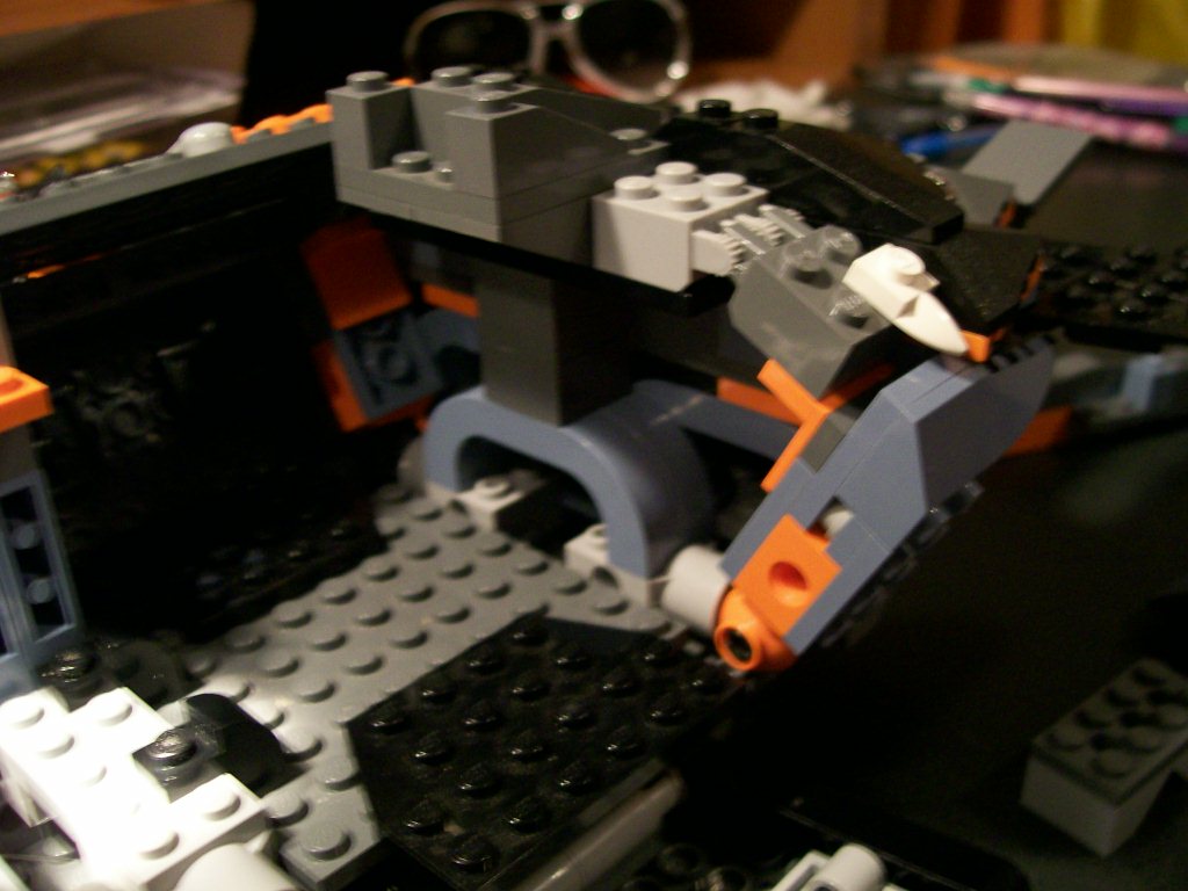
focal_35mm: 36
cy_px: 446
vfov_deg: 39.7
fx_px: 1235
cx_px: 594
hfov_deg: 51.4
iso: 160
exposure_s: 1/8
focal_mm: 6
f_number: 2.7
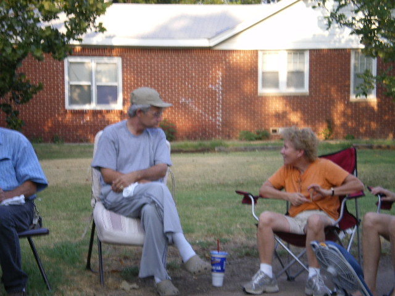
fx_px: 1061
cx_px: 198
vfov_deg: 15.9
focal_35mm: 93
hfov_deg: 21.1
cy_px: 148
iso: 64
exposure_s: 1/50
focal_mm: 15.3
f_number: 5.3
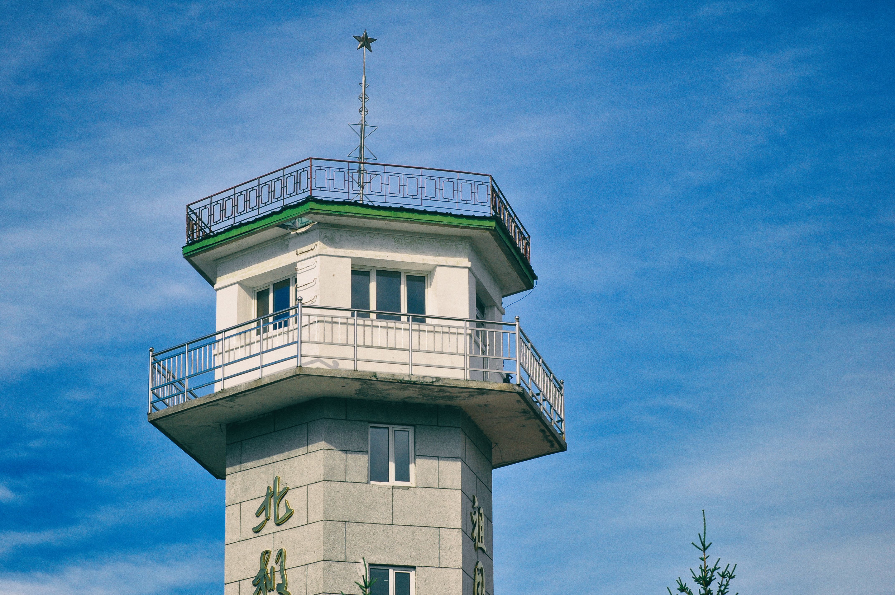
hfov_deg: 19.5
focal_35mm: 105
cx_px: 448
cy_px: 298
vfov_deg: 13.0
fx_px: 2607
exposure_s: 1/400
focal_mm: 70
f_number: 11
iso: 200
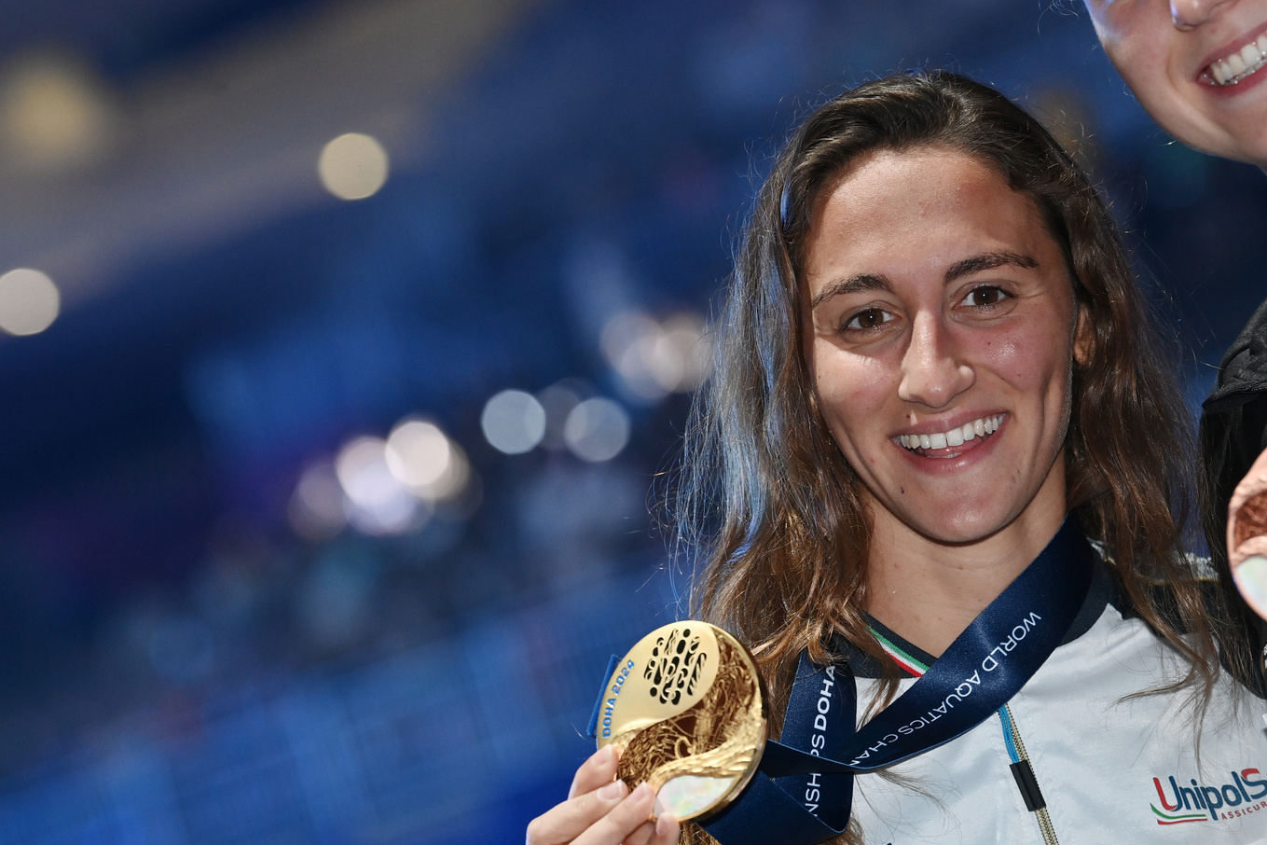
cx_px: 638
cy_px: 432
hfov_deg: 10.0
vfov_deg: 6.7
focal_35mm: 206
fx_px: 7249
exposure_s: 1/200
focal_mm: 200
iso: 2500
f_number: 5.6
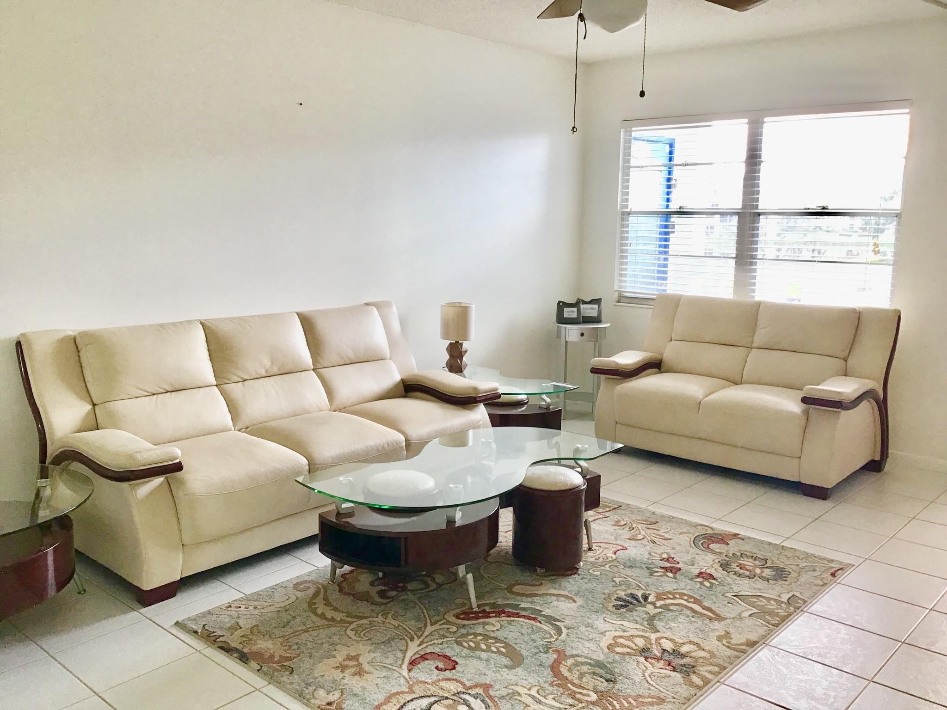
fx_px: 848
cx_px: 474
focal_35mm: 31
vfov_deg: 45.4
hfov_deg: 58.4
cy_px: 355
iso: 25
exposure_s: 1/40
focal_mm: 3.3
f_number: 2.4
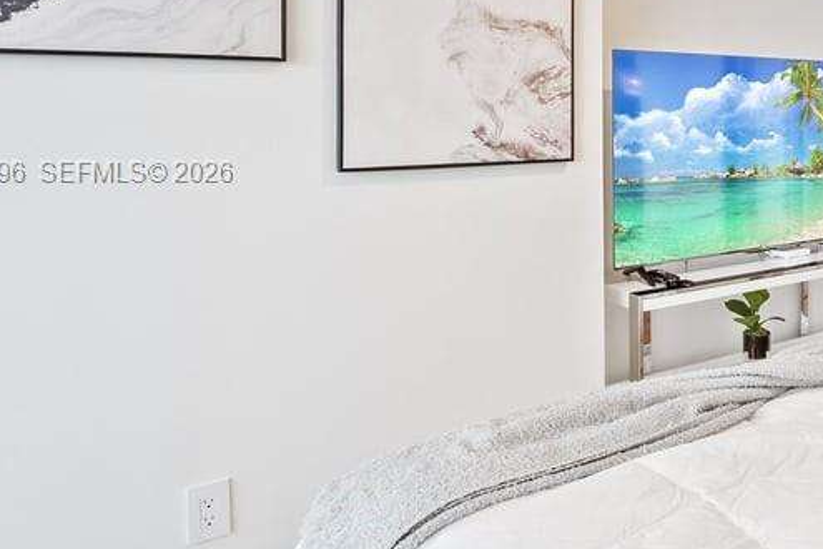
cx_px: 732
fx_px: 709
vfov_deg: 41.6
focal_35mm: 31
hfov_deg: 53.3
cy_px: 173
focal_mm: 10
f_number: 8
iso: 720
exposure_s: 1/15
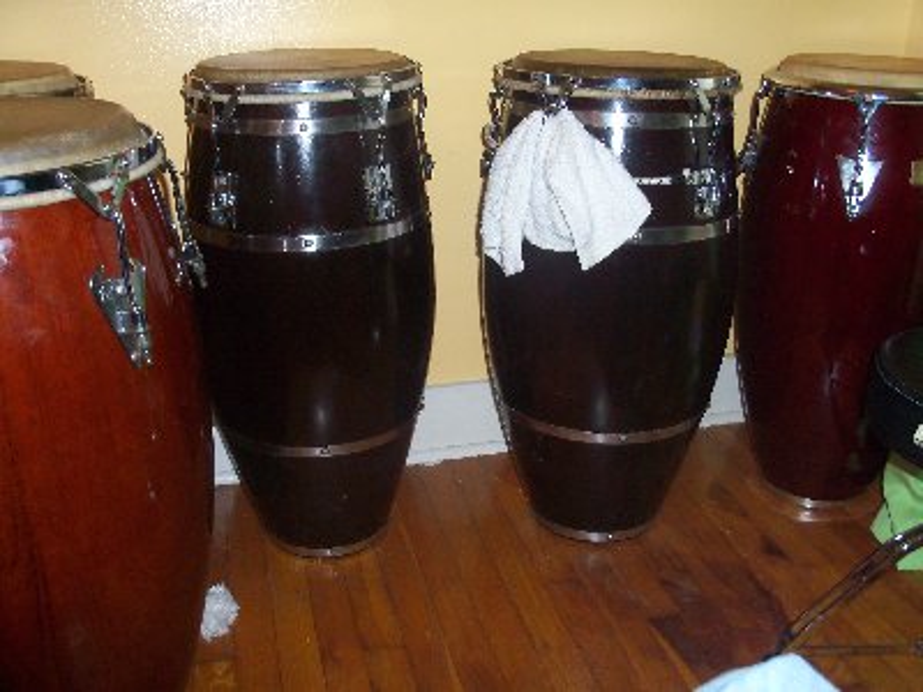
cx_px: 462
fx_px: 933
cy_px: 346
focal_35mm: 35
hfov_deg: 52.6
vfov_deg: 40.7
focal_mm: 6.3
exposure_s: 1/30
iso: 100
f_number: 3
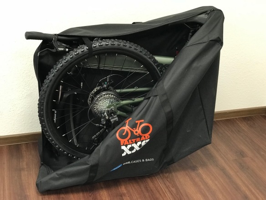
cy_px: 100
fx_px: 438
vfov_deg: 25.7
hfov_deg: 33.8
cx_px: 133
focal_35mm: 57
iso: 200
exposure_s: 1/50
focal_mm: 6.6
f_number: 2.8
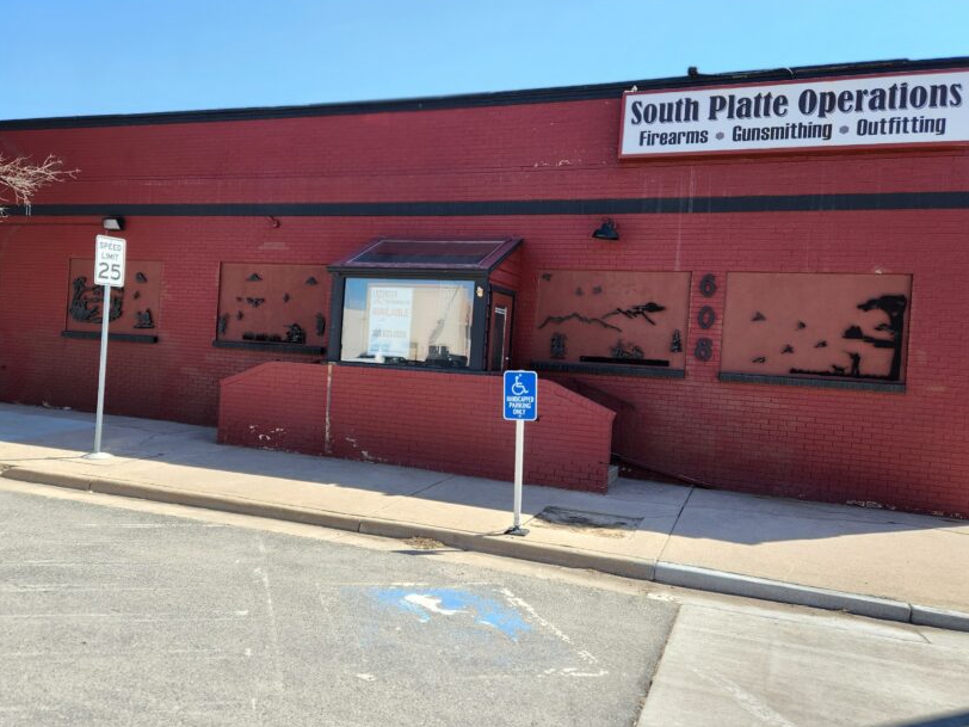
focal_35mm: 29
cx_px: 416
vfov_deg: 48.2
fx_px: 812
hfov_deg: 61.4
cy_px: 347
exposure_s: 1/677
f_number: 1.8
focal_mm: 5.4
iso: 20
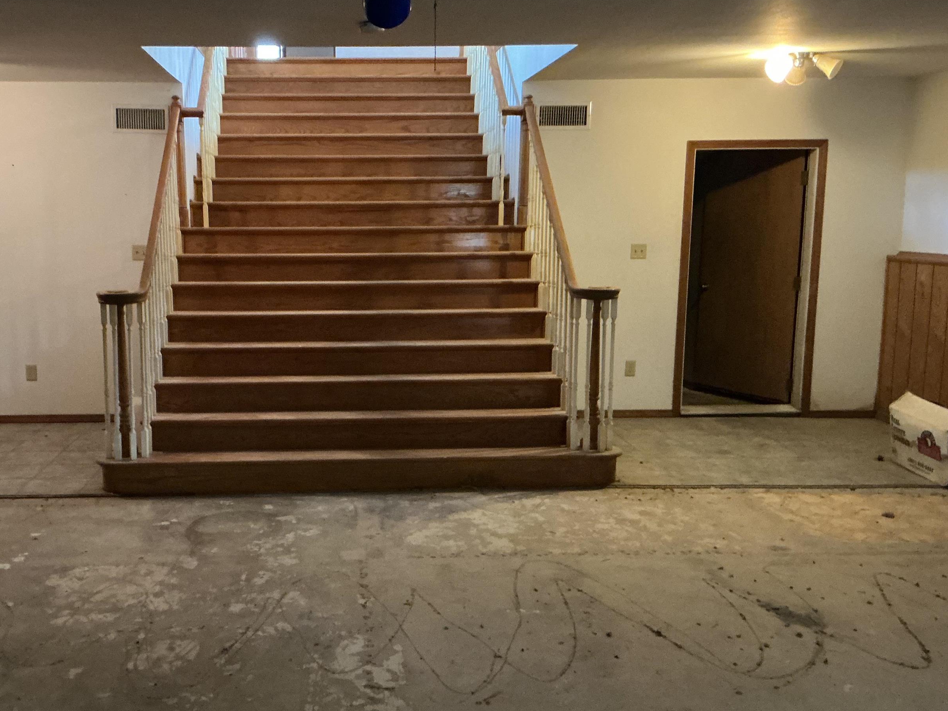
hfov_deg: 49.7
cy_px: 379
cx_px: 363
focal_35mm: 37
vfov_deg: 38.6
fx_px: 1013
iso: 500
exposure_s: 1/30
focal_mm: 3
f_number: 1.8
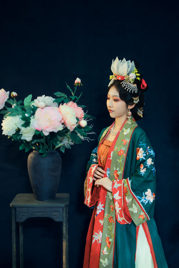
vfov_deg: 39.6
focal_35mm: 50
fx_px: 373
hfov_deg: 27.0
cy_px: 134
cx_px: 90
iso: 200
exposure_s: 1/80
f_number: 2.2
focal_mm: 50
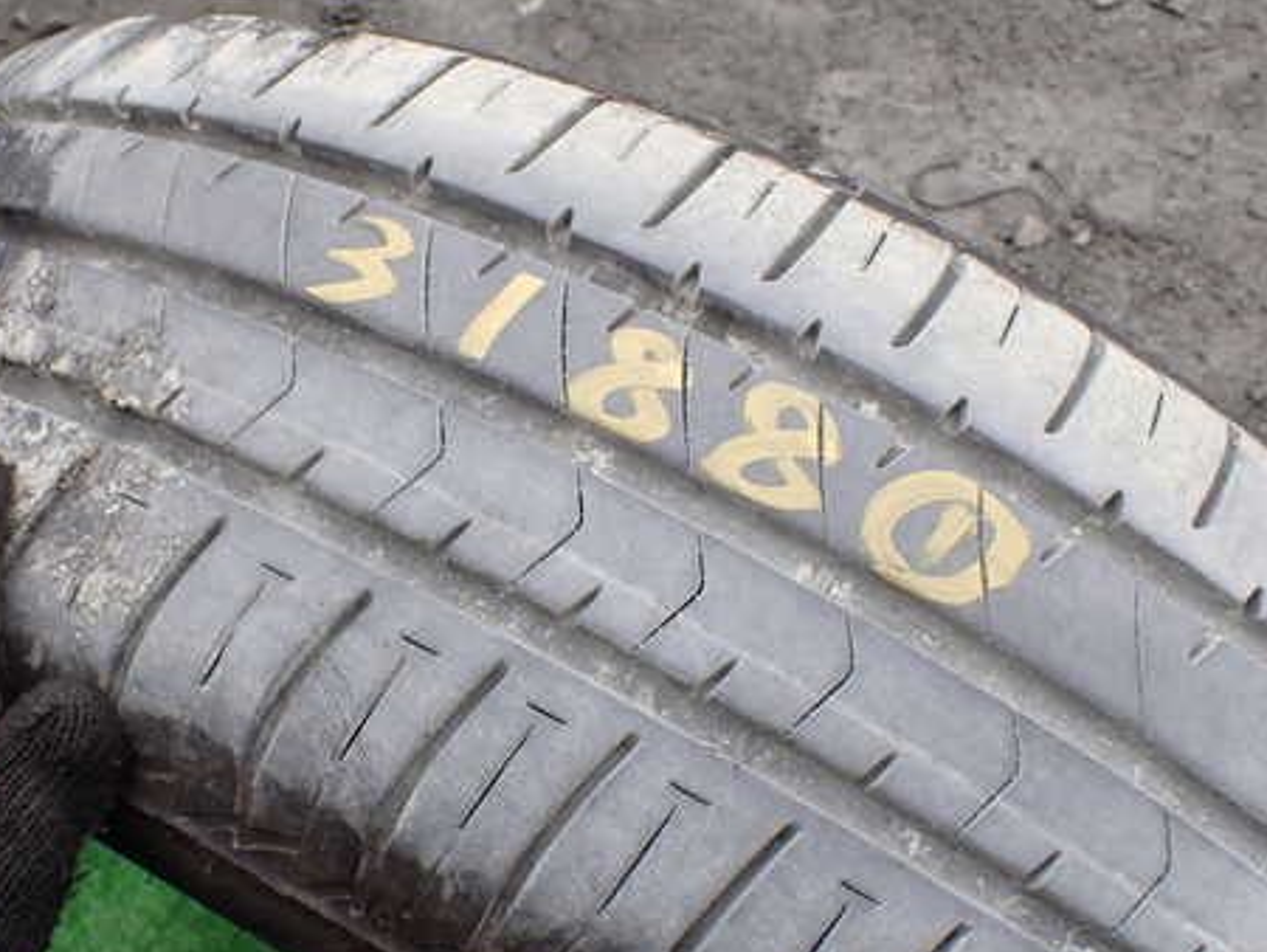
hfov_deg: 46.5
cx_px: 493
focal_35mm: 40
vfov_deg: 36.0
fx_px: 1465
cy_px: 493
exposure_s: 1/250
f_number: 3.2
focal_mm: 5.4
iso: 100
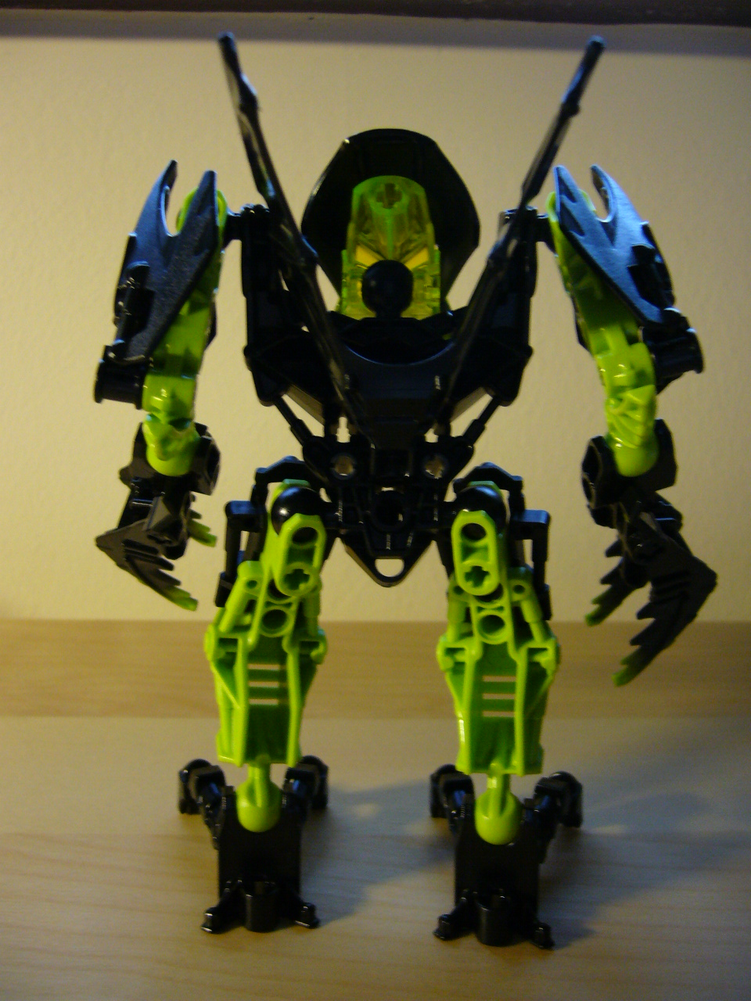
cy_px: 500
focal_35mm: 35
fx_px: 1012
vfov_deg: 52.6
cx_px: 376
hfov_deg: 40.7
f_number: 2.8
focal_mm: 5.8
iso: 200
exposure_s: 1/10
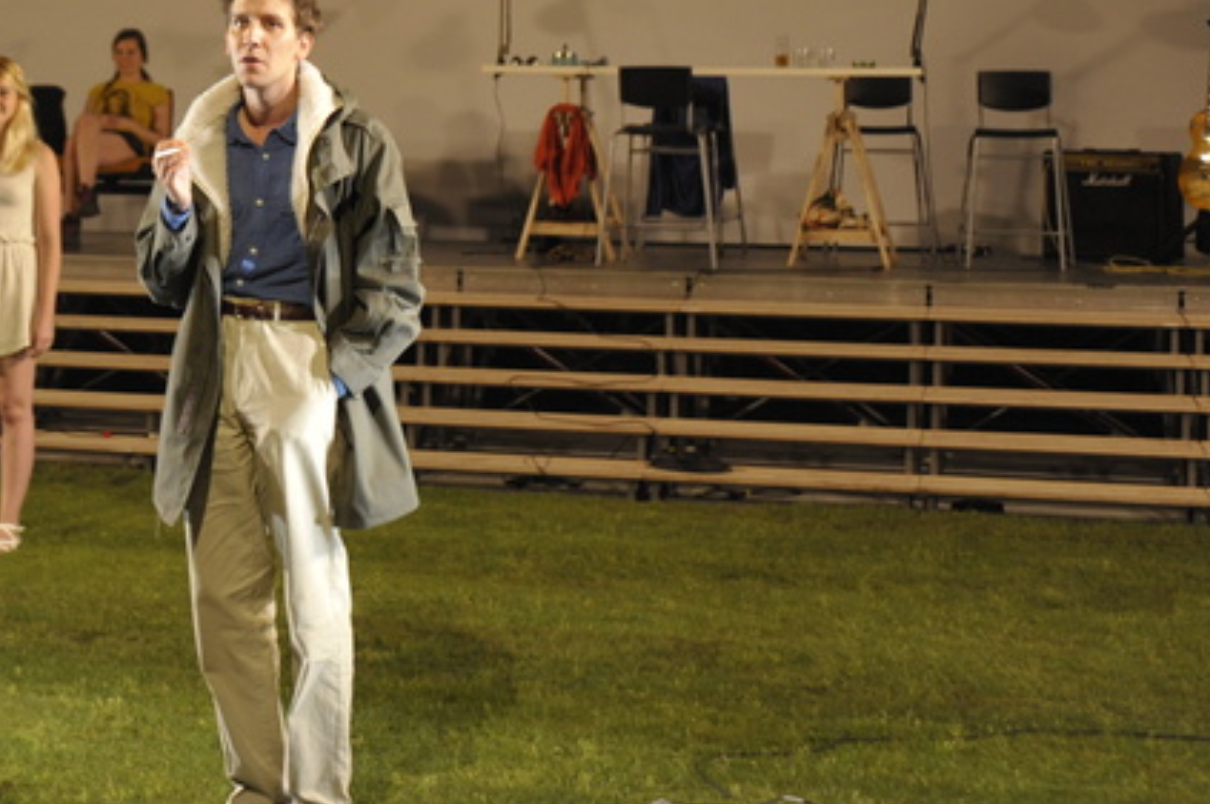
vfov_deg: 16.3
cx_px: 137
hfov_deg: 24.4
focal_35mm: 81
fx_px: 2719
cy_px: -103
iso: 1250
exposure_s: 1/80
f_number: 3.5
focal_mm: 34
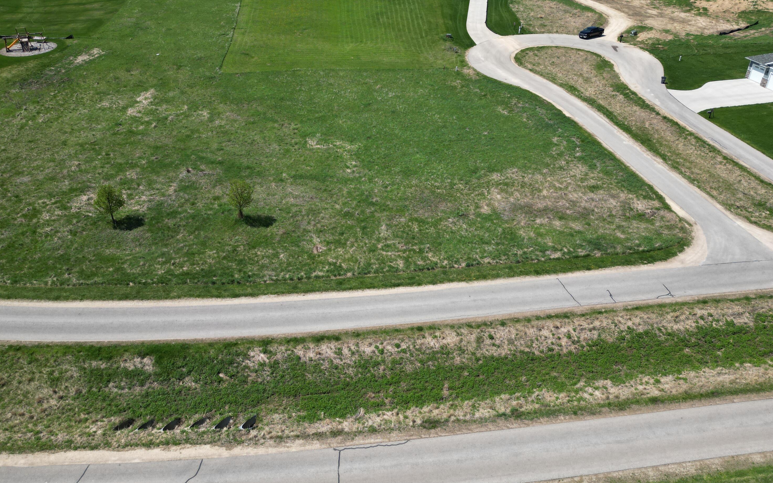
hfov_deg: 70.4
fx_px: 548
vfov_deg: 47.5
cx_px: 382
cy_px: 214
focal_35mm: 26
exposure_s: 1/3000
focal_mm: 6.72
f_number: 1.7
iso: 110
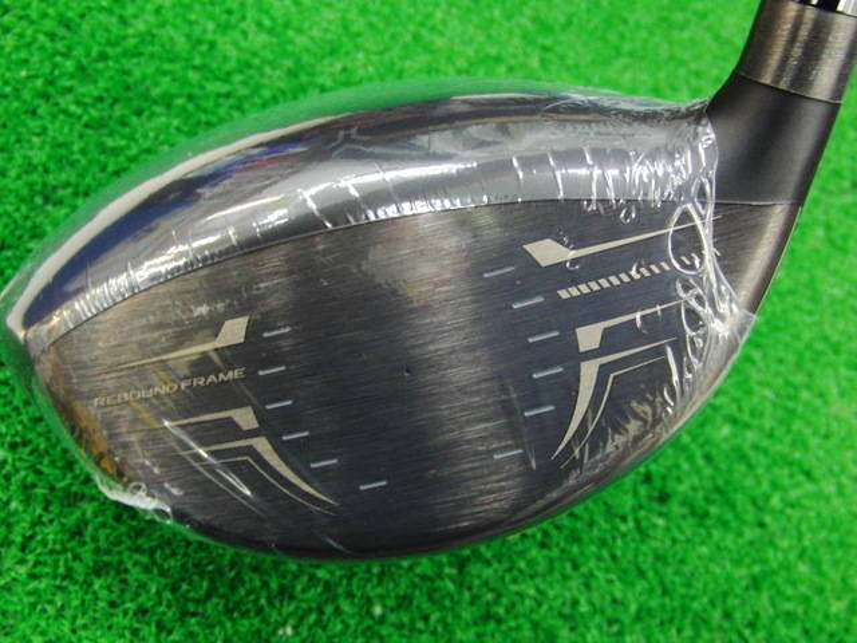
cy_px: 322
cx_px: 428
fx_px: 916
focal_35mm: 37
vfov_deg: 38.7
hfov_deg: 50.1
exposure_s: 1/20
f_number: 3.6
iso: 400
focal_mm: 6.42
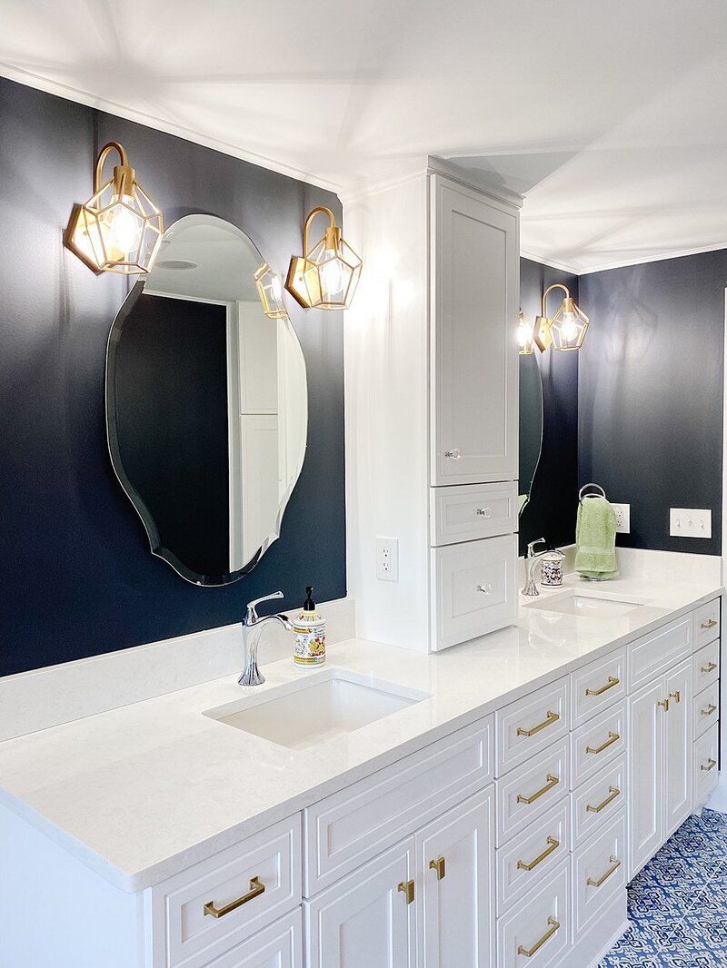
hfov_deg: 53.1
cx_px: 364
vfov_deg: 67.3
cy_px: 484
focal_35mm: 26
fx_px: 728
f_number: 1.8
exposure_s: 1/120
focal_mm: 4.25
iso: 100
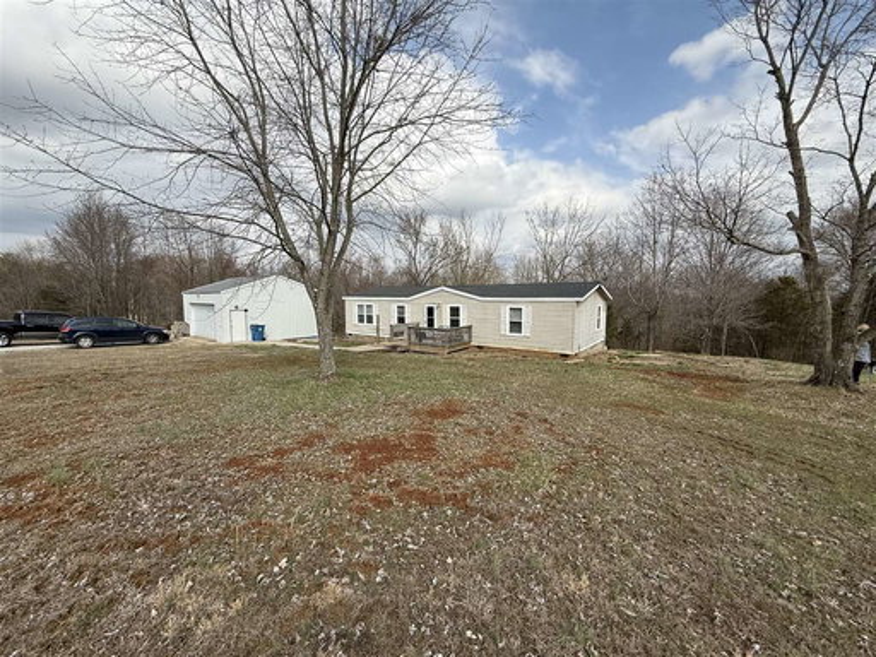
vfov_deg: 85.7
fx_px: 354
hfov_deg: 102.1
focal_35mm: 14
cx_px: 438
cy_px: 328
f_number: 2.2
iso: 50
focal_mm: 2.22
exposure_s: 1/2976
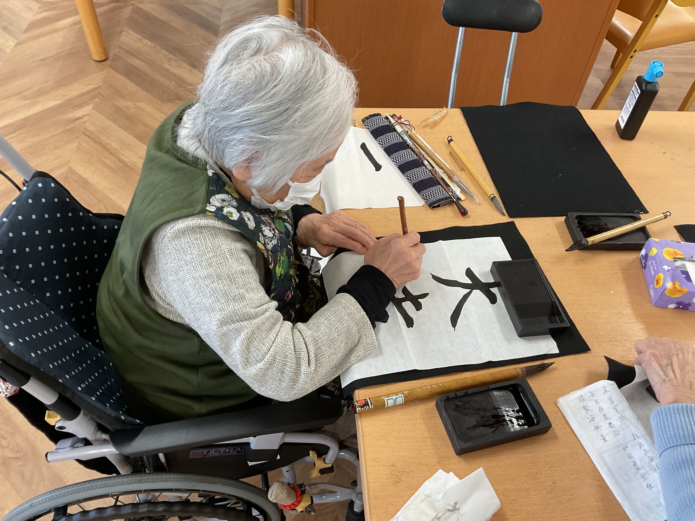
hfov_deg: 61.7
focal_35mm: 29
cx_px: 348
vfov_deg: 48.2
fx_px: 582
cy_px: 260
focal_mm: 3
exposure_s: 1/60
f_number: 1.8
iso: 100
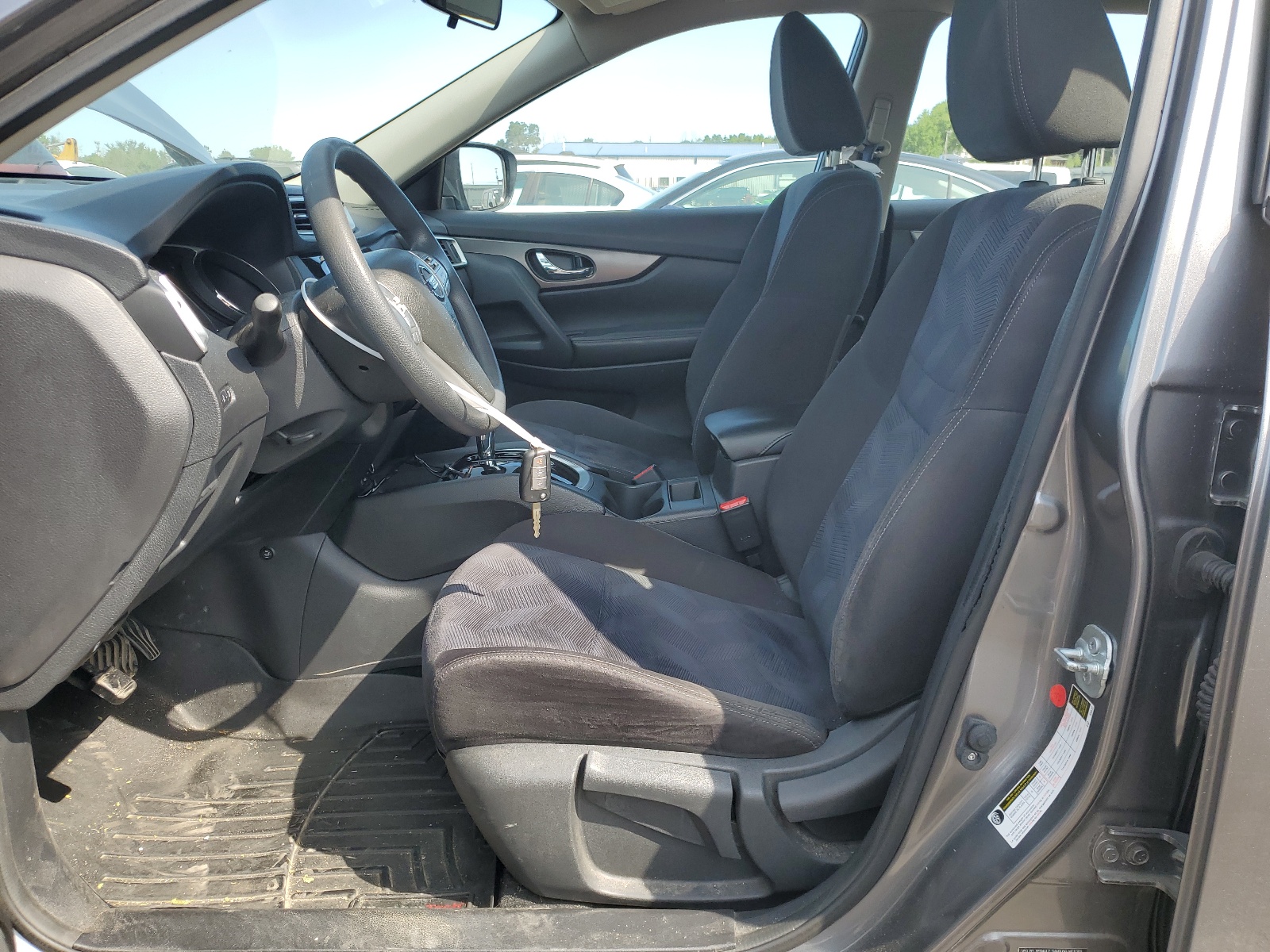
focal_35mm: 26
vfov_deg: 53.1
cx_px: 635
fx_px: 954
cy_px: 476
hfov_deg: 67.3
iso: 50
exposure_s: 1/714
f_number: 1.5
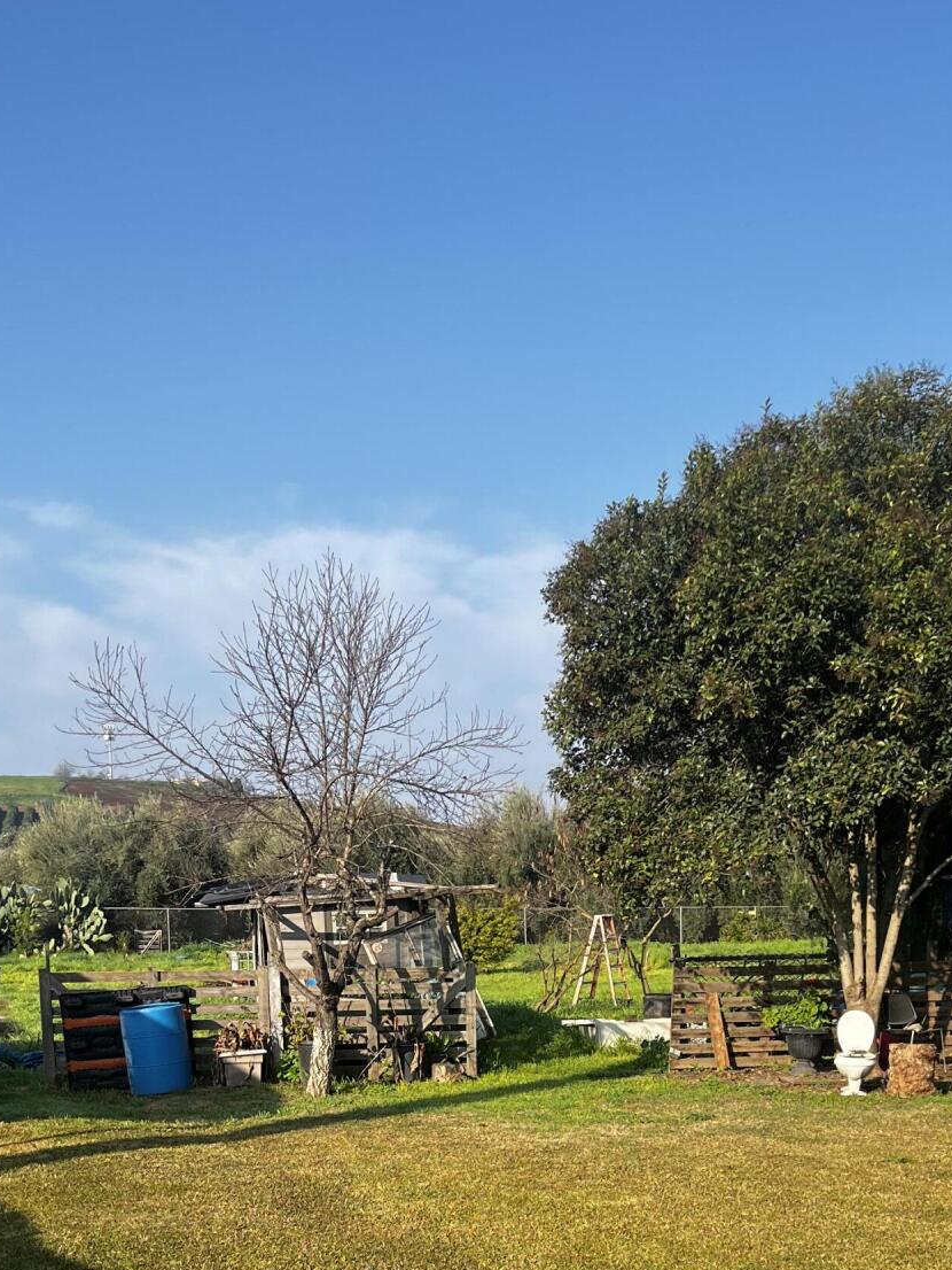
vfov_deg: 38.3
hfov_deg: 30.7
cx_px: 625
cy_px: 1084
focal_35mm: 47
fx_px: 1723
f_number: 1.5
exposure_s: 1/2404
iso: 50
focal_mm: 5.7
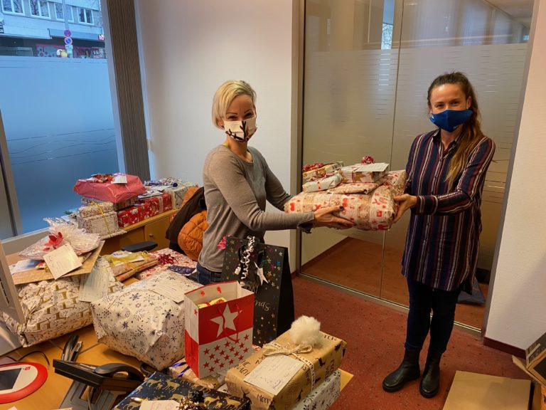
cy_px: 205
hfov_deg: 67.3
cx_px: 273
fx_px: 410
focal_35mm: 26
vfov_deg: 53.1
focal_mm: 4.25
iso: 80
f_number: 1.8
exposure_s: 1/50
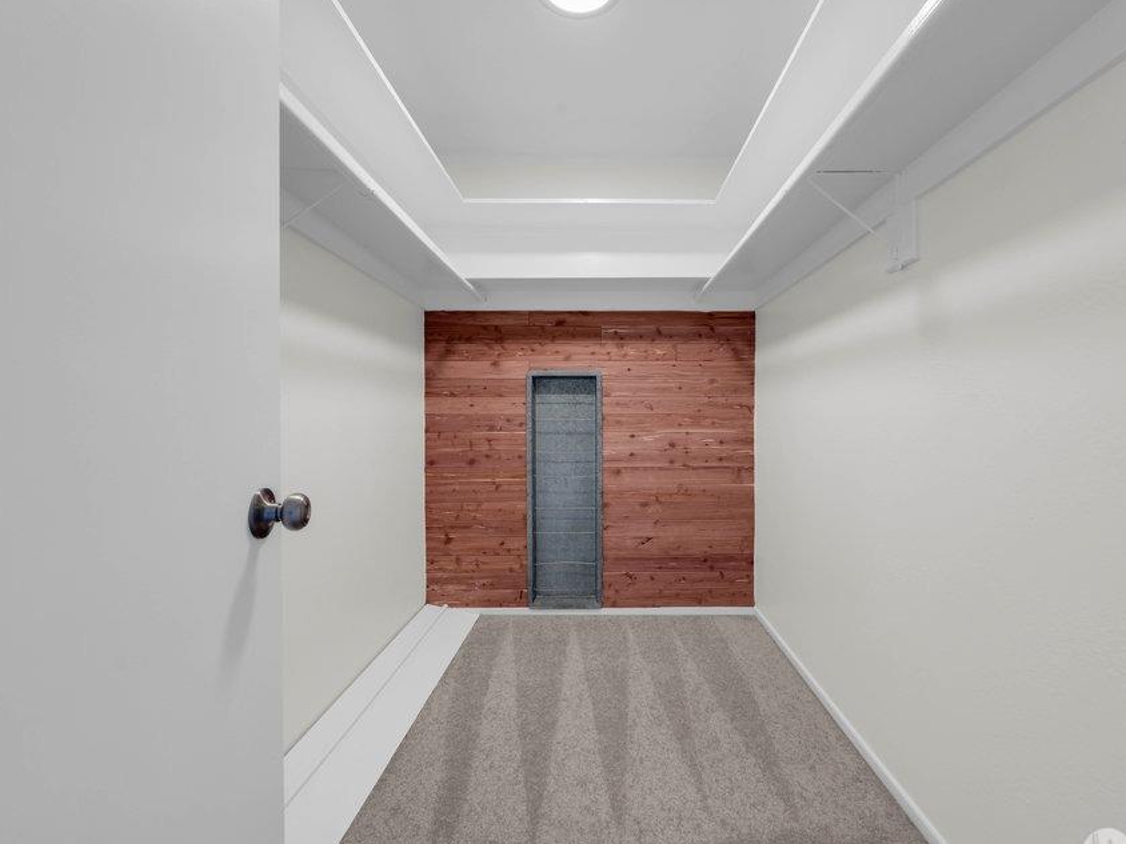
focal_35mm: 14
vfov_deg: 85.7
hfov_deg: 101.8
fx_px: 455
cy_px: 429
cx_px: 610
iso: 100
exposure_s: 1/2
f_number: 8
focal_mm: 12
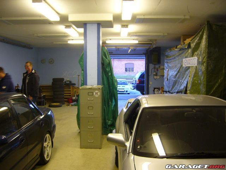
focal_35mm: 35
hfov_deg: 52.6
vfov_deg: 40.7
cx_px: 113
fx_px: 229
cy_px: 85
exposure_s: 1/8
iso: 80
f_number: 2.8
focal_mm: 5.8
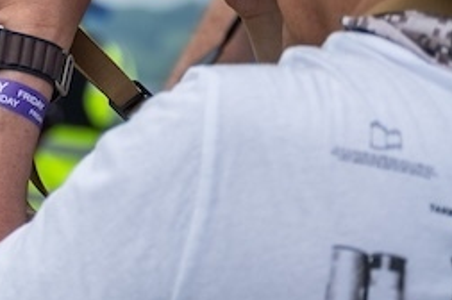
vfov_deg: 6.1
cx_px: -270
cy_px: -142
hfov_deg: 9.0
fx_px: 2796
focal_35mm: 223
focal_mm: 44
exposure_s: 1/1250
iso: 64
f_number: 2.8
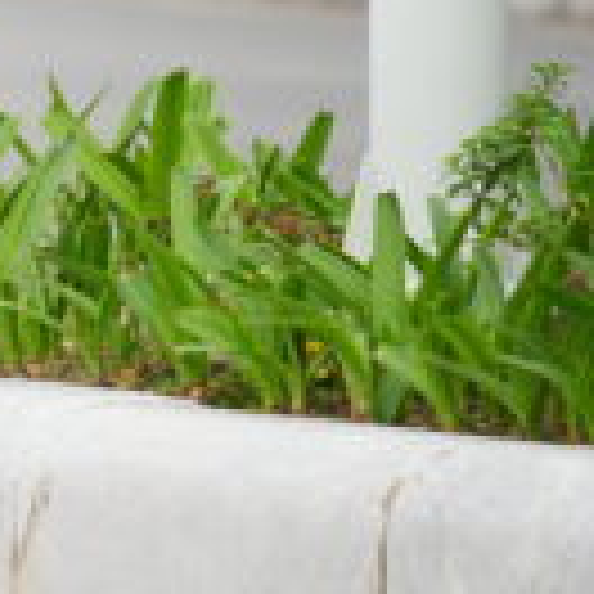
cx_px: -1125
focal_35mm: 988
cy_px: -198
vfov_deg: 1.8
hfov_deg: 1.8
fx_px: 19181
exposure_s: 1/640
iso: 200
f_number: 2.8
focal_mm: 200
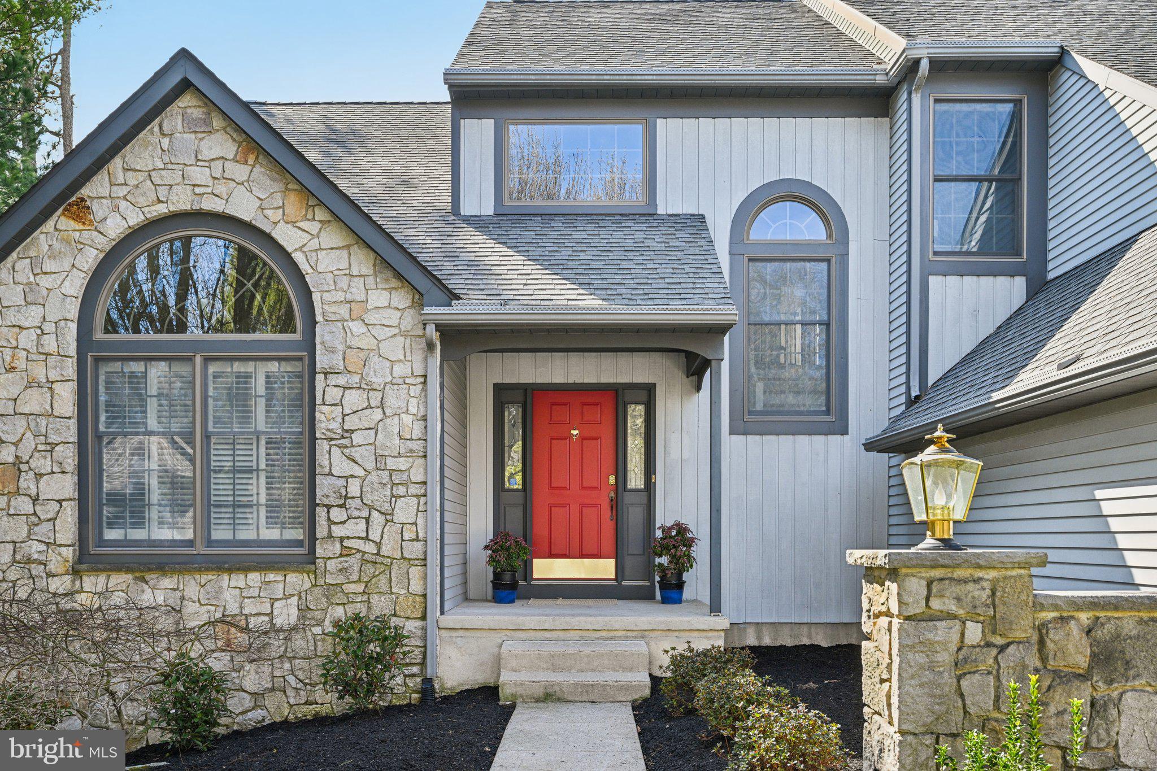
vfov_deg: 43.6
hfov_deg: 61.9
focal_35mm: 30
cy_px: 386
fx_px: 964
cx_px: 578
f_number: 8
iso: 400
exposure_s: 1/160
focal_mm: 30
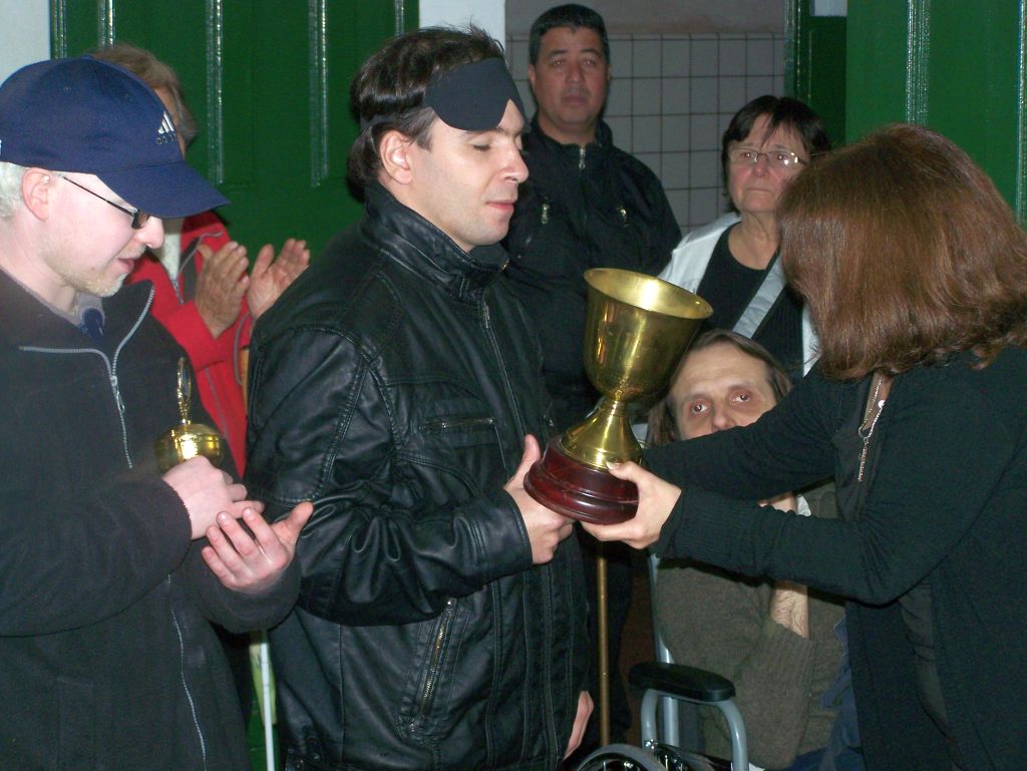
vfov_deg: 15.7
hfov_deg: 20.9
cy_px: 386
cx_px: 514
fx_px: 2790
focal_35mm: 94
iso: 160
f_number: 3.2
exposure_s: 1/80
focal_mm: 15.6
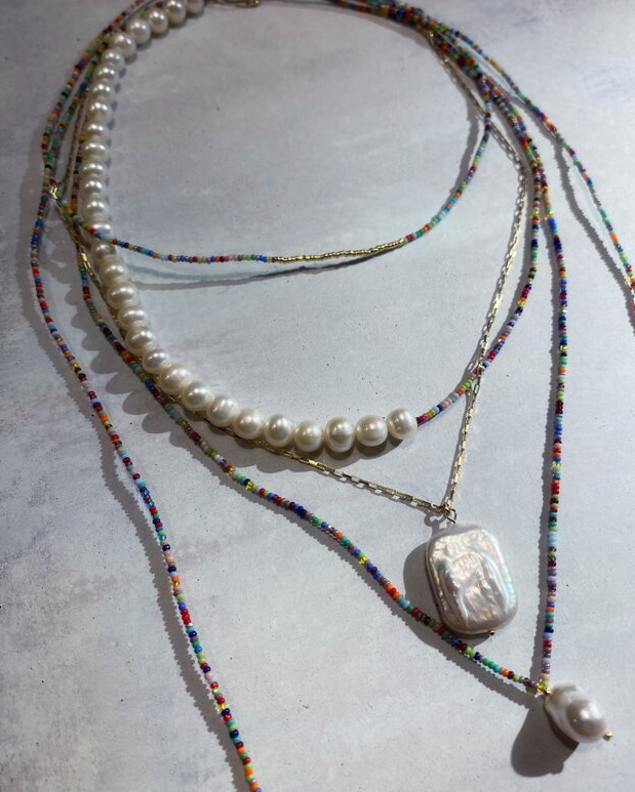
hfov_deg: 51.6
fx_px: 657
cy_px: 376
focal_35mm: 28
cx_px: 326
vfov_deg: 62.2
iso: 50
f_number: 1.8
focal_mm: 4.25
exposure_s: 1/121
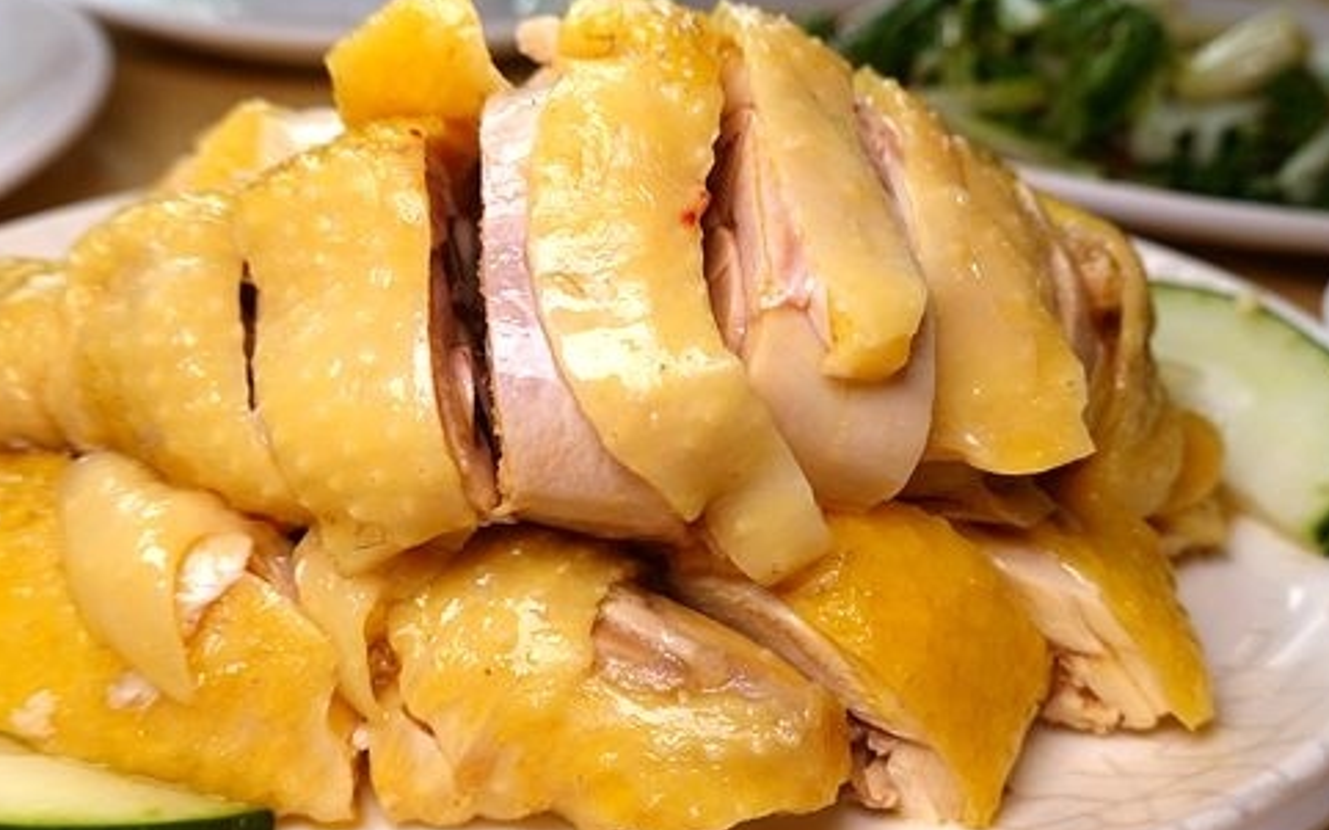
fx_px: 1195
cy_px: 401
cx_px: 676
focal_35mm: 33
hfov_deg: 58.2
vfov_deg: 38.3
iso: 125
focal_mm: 9
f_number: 3.5
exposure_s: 1/200
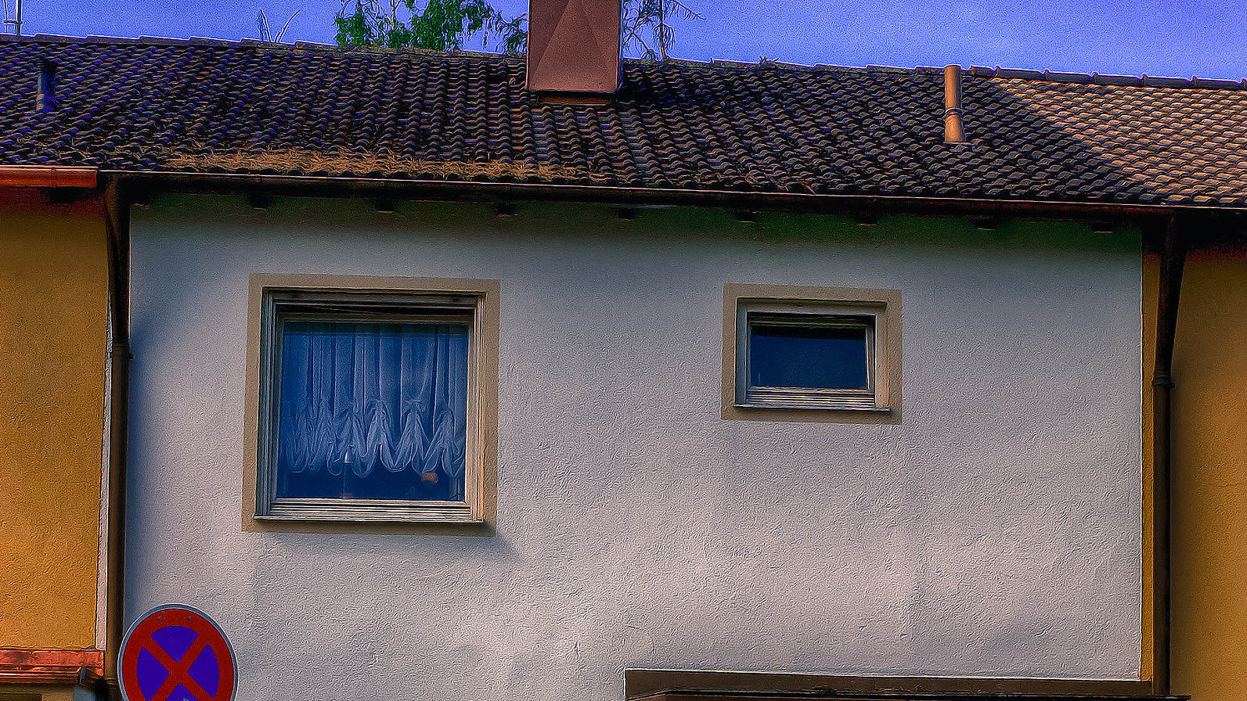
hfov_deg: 25.7
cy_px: 634
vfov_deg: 14.4
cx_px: 624
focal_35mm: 83
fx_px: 2737
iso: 100
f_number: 11
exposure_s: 1/100
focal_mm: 35
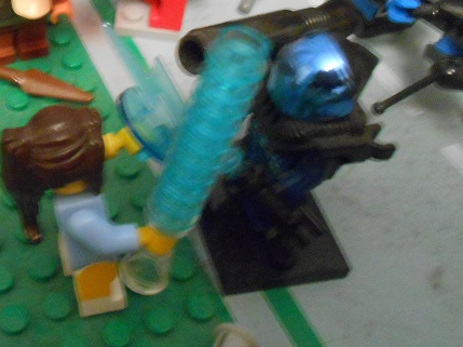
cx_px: 42
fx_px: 748
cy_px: 55
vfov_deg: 25.5
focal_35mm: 56
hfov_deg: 32.6
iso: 800
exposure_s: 1/2
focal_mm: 5.3
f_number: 3.8
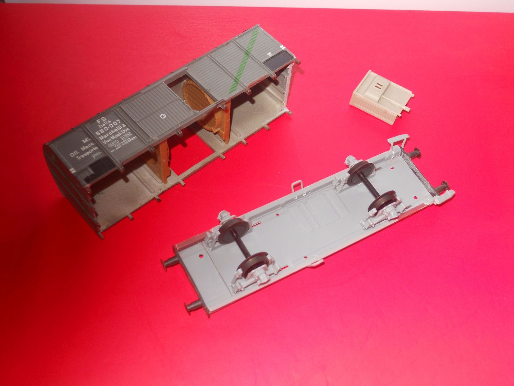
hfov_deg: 45.8
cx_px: 257
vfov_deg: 35.1
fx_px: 609
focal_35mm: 41
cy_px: 193
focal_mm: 7.3
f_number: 6.4
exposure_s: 1/30
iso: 80
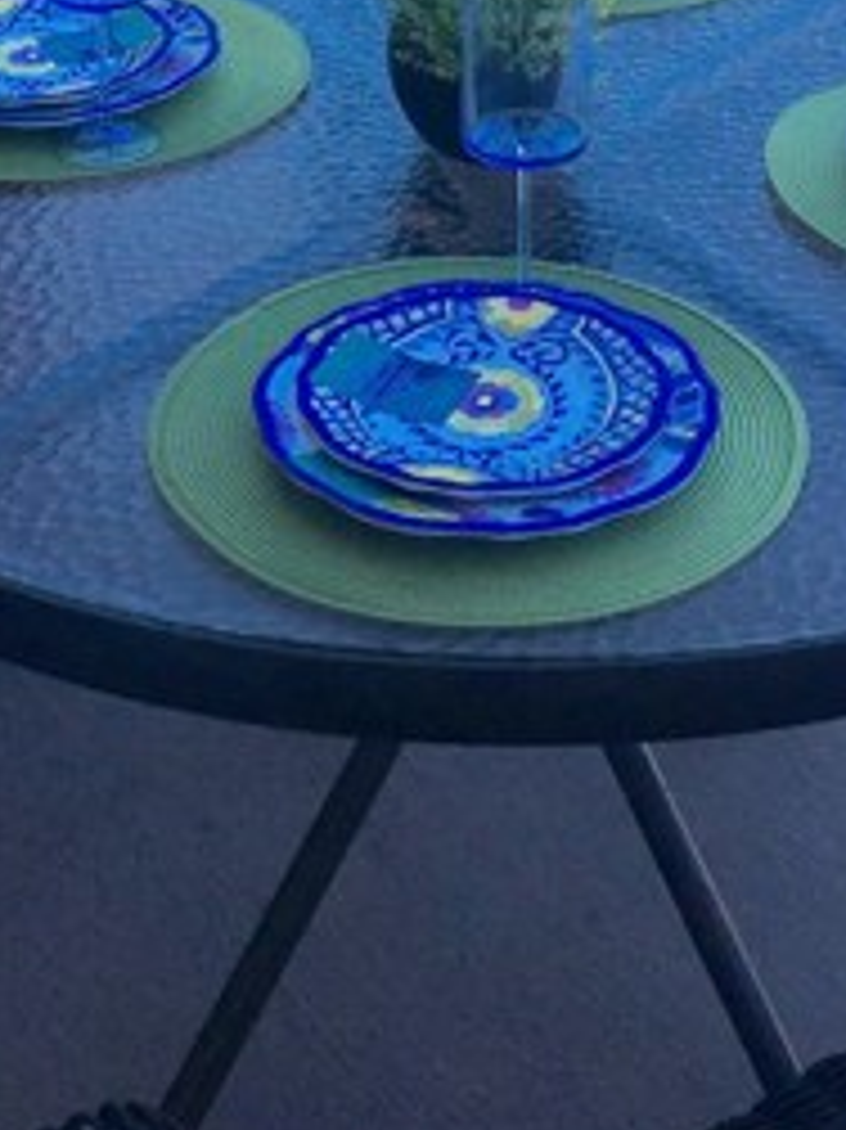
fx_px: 2413
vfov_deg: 23.8
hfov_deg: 19.9
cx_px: 418
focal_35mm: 74
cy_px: -252
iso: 25
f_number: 2.2
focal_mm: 4.15
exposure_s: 1/905
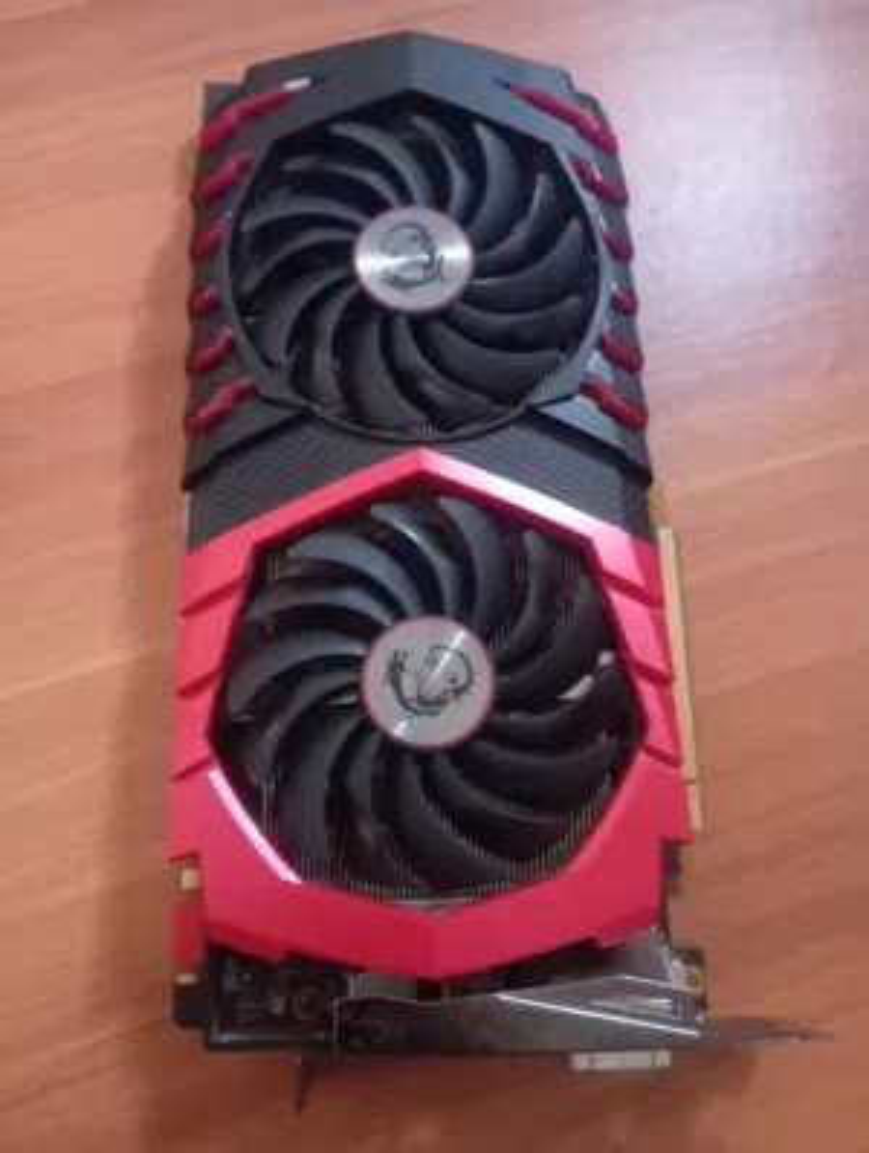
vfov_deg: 63.4
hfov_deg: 49.9
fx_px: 934
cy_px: 576
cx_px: 434
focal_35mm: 28
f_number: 1.8
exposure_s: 1/14.3
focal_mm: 4.22
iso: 3109
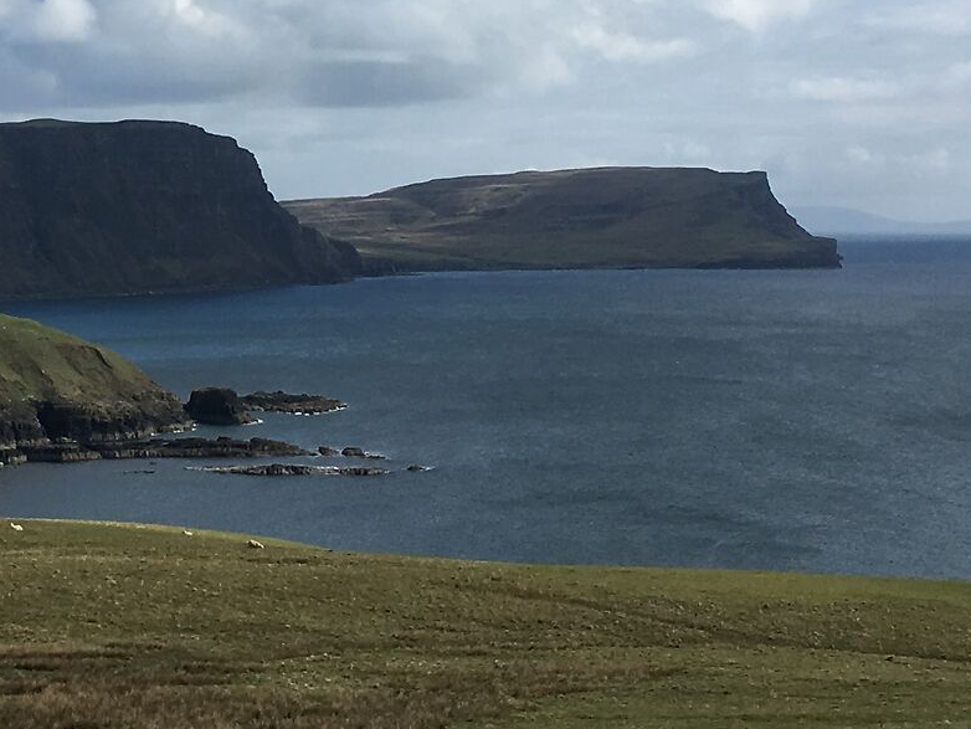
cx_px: 151
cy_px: 197
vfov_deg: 16.5
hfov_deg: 21.6
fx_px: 2497
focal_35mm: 89
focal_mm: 4.15
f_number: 2.2
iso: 25
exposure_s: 1/2137
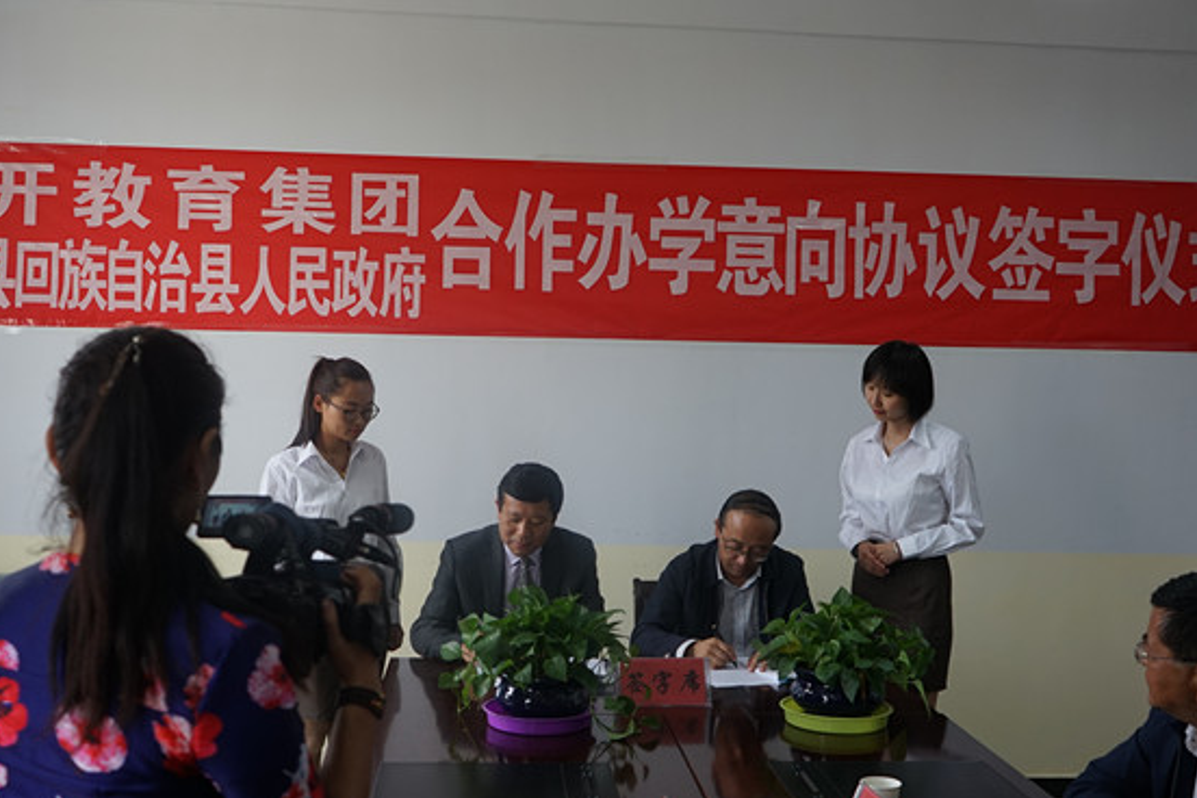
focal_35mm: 42
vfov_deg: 31.9
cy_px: 368
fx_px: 1396
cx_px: 612
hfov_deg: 46.4
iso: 400
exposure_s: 1/160
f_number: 4
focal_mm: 29
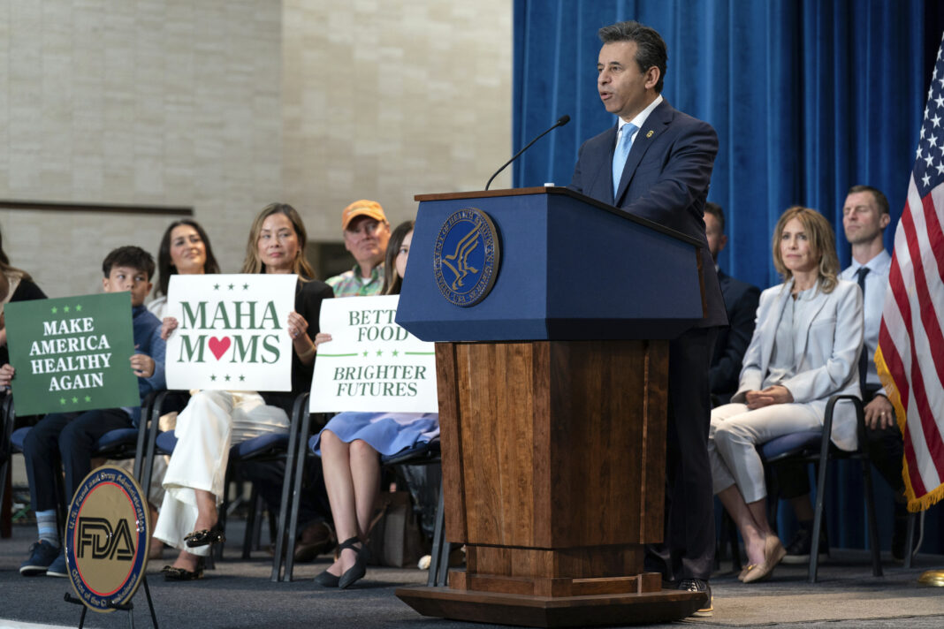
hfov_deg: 15.6
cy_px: 314
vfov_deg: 10.5
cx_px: 472
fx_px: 3435
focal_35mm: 131
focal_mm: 131
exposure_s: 1/250
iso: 1250
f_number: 3.2
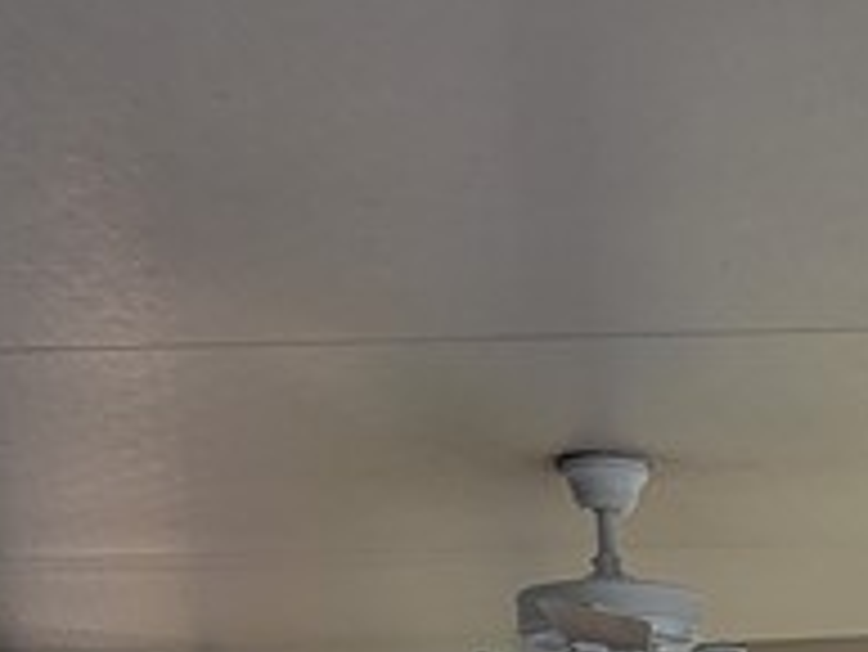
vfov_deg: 16.6
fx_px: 1731
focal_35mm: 69
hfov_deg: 25.9
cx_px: 967
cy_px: 1268
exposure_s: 1/119
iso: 50
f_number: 2.2
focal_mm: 2.2
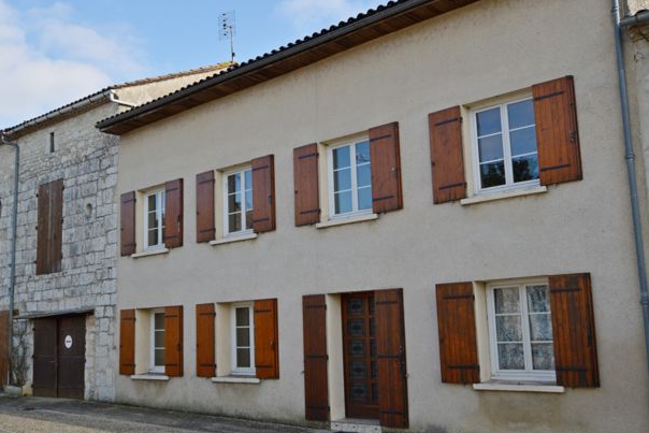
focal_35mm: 35
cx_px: 354
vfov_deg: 37.9
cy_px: 202
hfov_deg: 54.3
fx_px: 631
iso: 100
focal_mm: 20
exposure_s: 1/200
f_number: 7.1
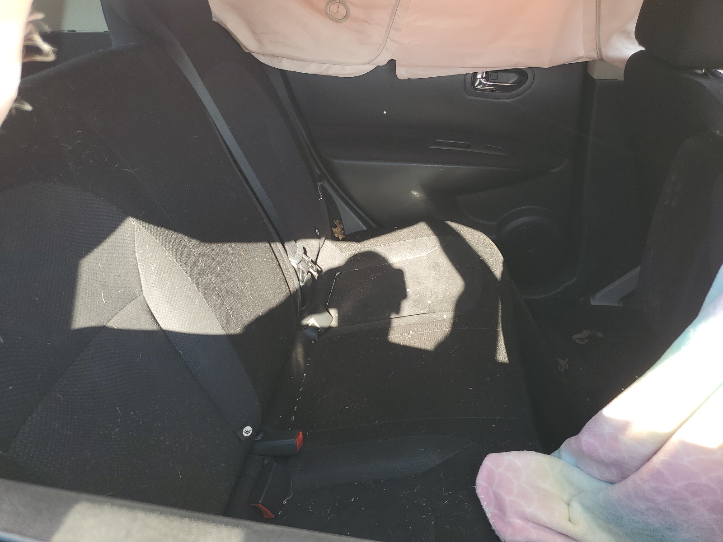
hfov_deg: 67.3
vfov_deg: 53.1
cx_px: 362
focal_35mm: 26
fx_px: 543
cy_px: 271
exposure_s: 1/182
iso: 50
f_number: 1.5
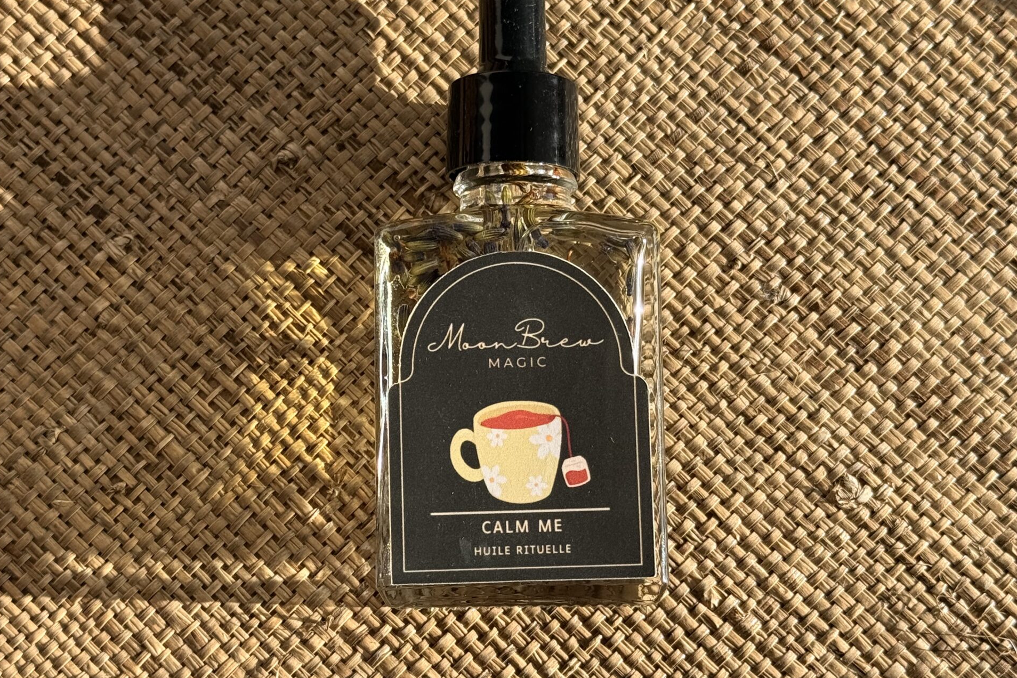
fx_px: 1893
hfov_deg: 30.1
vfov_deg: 20.3
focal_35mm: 67
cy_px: 366
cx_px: 506
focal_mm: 6.76
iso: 64
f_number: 1.78
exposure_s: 1/1608
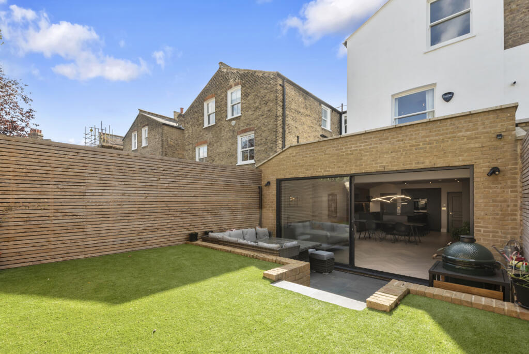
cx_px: 264
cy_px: 177
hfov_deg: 96.7
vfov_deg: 73.8
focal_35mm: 16
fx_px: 235
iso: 220
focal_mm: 16
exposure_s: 1/160
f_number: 10
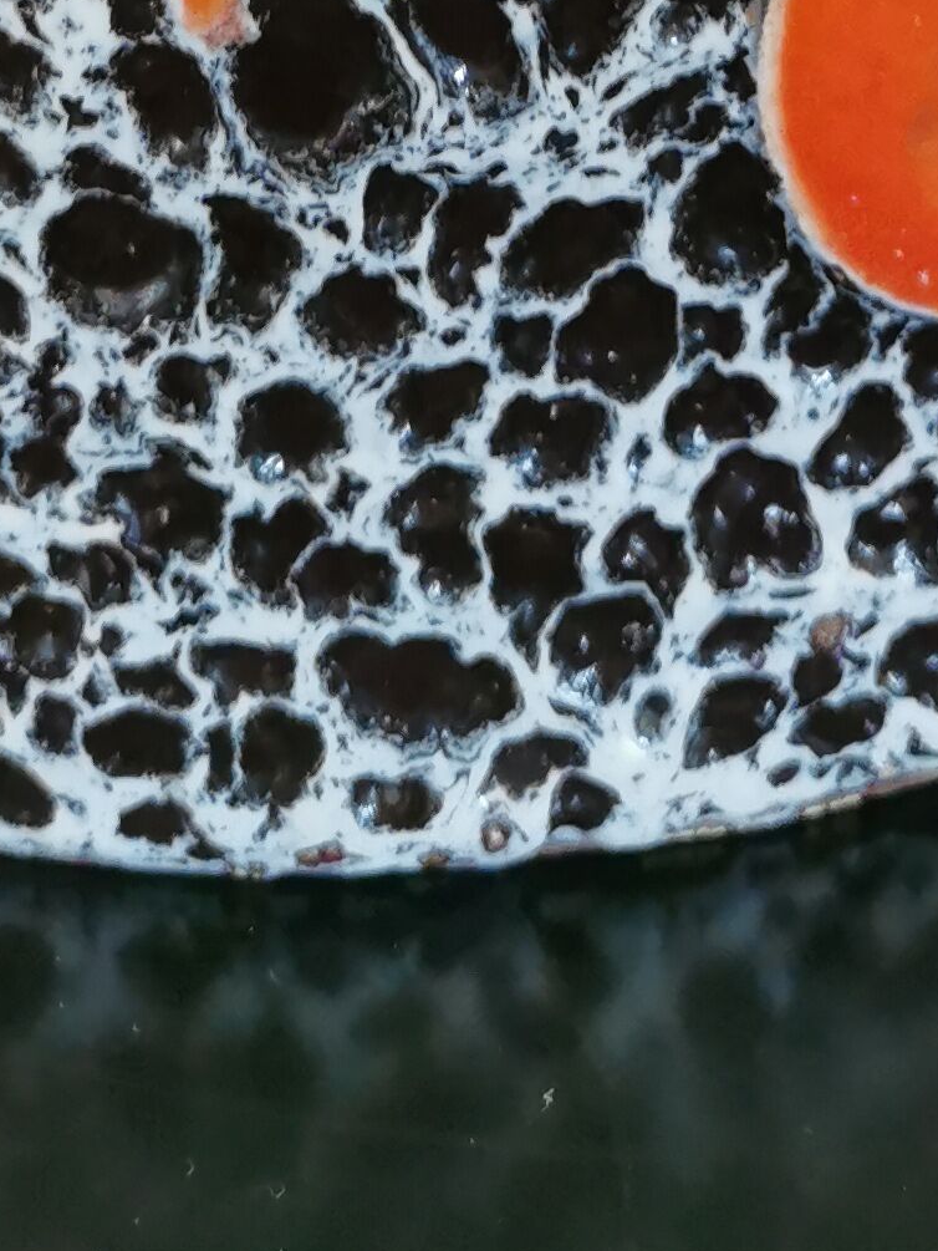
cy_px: -884
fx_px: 3540
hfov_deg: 15.1
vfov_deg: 17.1
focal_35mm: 98
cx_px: 360
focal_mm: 5.58
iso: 200
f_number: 1.8
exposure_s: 1/50
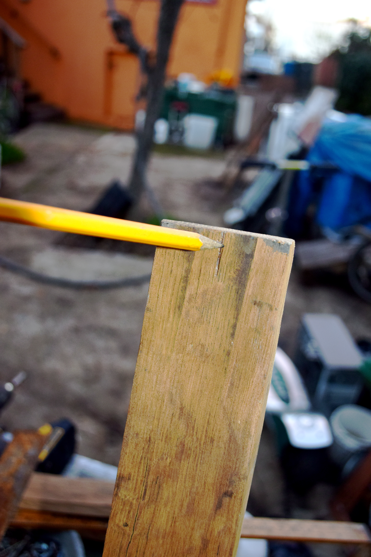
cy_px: 278
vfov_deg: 57.2
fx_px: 510
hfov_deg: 40.0
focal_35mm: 33
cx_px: 186
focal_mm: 22
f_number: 4
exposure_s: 1/60
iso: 400
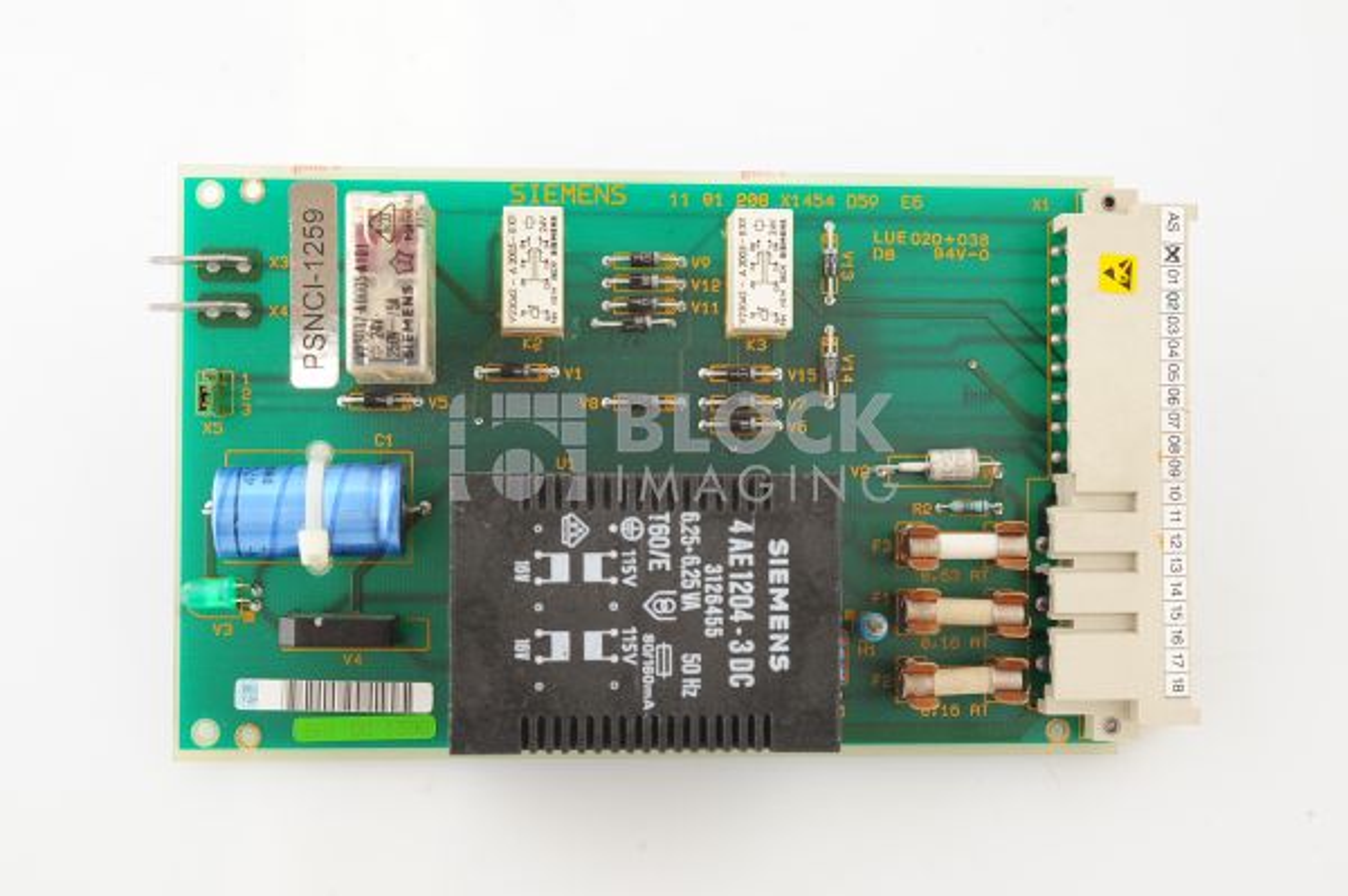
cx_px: 674
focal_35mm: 50
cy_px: 448
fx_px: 1871
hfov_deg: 39.6
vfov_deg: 26.9
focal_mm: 50
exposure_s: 1/125
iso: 1600
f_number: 11
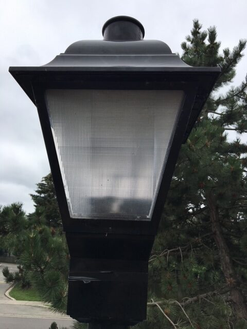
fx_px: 276
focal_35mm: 29
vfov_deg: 61.7
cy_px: 164
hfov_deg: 48.2
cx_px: 124
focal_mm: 4.15
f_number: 2.2
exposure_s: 1/739
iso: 25
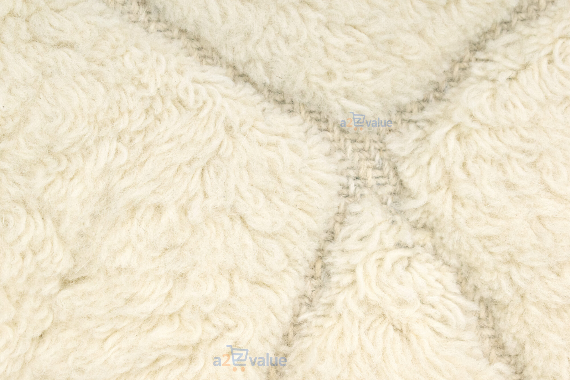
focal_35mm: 82
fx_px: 1306
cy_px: 190
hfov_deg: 24.6
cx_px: 285
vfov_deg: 16.6
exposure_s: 1/200
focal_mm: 55
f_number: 5.6
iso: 800
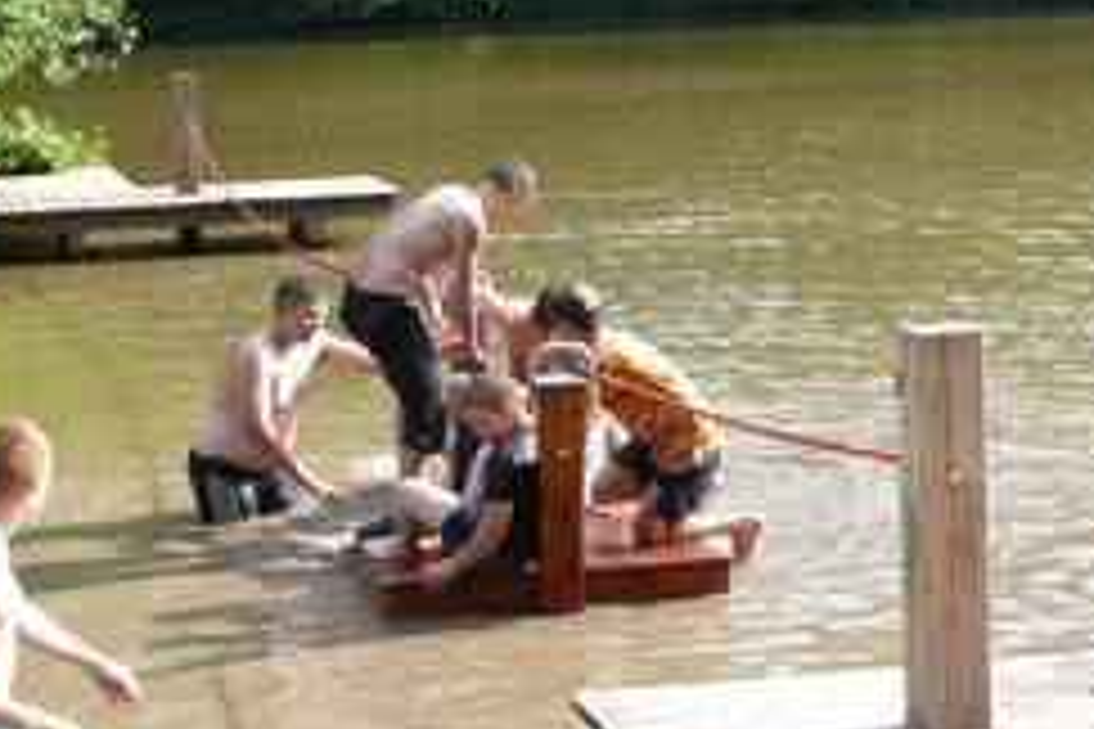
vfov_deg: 12.7
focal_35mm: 108
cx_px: 477
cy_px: 333
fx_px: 3282
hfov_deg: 18.9
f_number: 4
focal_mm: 10.3
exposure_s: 1/250
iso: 100
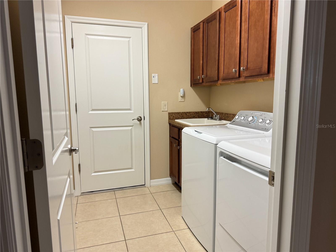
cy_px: 126
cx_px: 168
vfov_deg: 56.8
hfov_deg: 71.6
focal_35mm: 24
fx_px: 233
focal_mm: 6.76
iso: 160
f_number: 1.78
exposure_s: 1/120
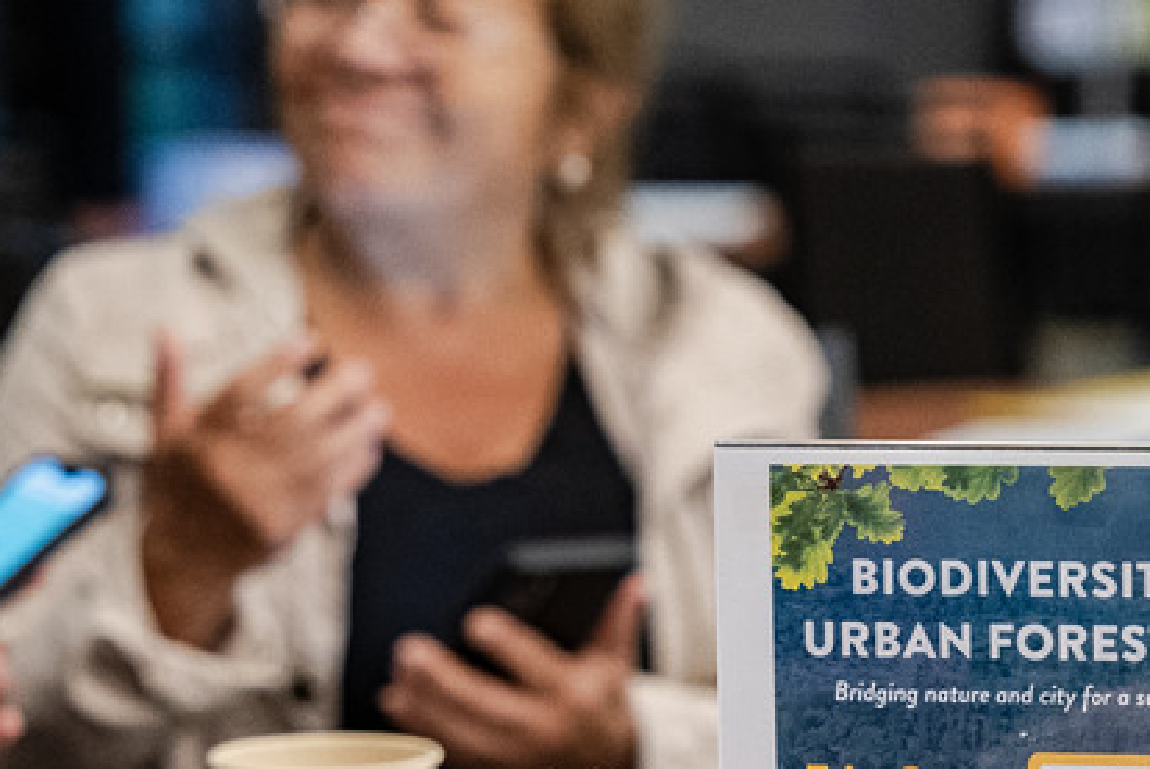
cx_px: 708
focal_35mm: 152
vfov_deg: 9.1
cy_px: 426
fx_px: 4861
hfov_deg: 13.5
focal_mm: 70
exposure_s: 1/160
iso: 4000
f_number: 2.8
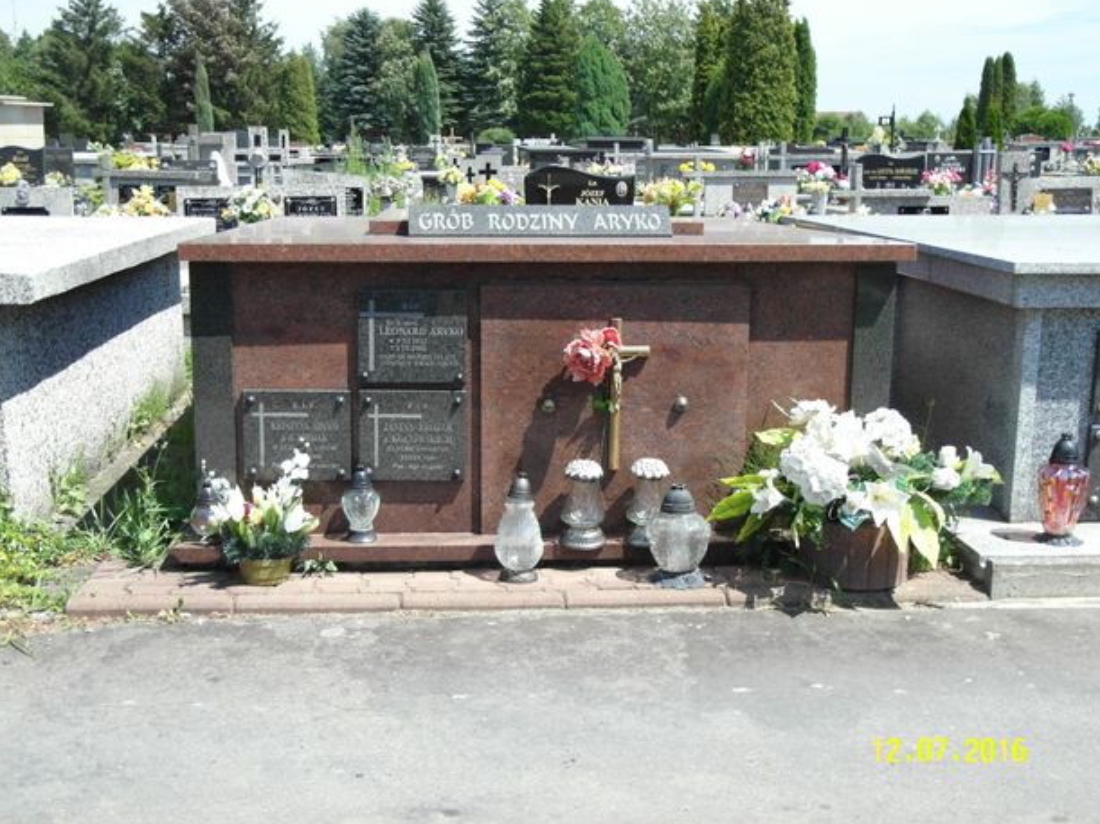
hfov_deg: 42.9
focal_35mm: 44
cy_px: 410
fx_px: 1398
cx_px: 531
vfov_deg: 32.9
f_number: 2.1
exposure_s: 1/1500
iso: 80
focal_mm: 9.1
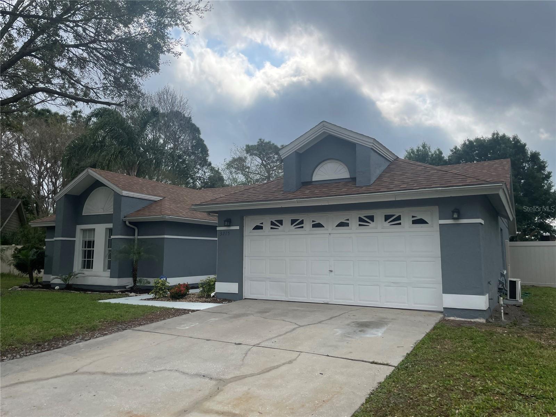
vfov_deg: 53.1
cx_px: 278
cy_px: 208
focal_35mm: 26
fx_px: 418
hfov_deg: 67.3
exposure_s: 1/4464
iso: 32
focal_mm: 4.2
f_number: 1.6
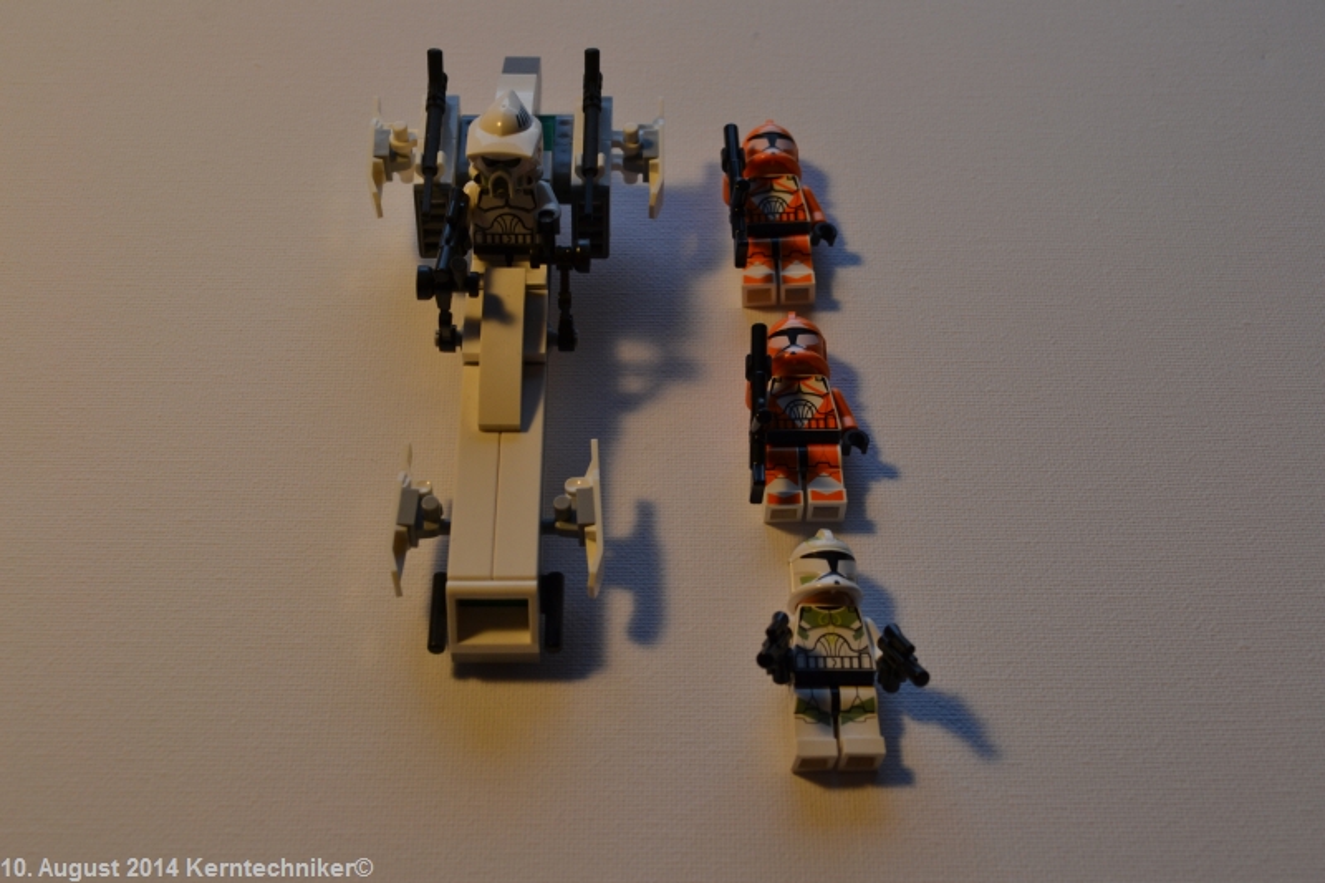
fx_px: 1766
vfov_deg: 28.1
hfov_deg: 41.1
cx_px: 662
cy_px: 442
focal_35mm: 48
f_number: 7.1
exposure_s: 1/60
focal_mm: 32
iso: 400
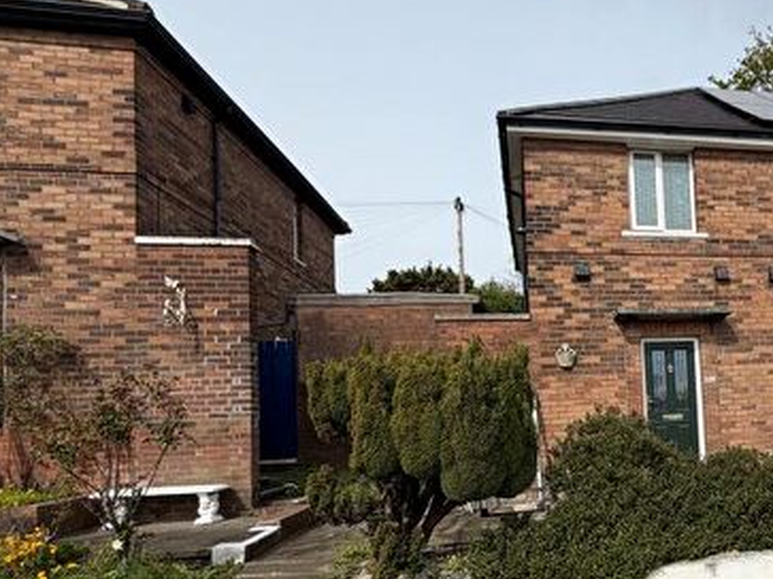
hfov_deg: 57.8
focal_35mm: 27
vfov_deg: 50.3
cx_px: 669
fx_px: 603
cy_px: 391
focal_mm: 2.22
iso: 20
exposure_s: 1/770
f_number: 2.2
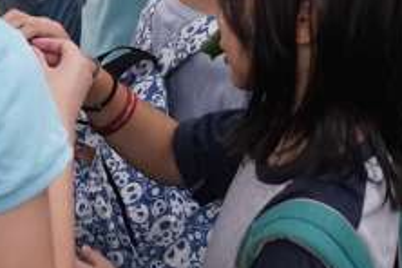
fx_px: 1206
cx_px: 179
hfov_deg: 18.9
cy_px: -111
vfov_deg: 12.2
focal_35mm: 108
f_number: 4
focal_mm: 30
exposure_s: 1/200
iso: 3200
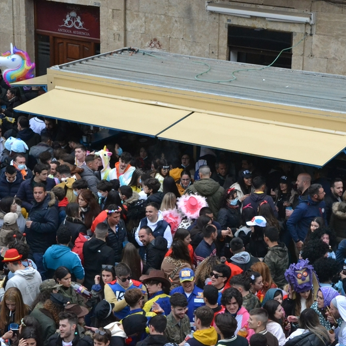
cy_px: 173
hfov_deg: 17.4
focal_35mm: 100
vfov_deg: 17.4
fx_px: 1131
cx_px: 192
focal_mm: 52
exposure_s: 1/640
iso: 3200
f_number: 13
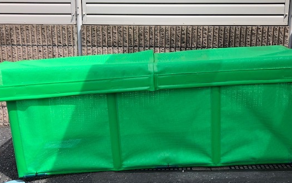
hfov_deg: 53.9
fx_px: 286
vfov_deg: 35.3
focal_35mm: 36
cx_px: 160
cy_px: 96
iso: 20
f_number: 1.8
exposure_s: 1/1000
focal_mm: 3.99
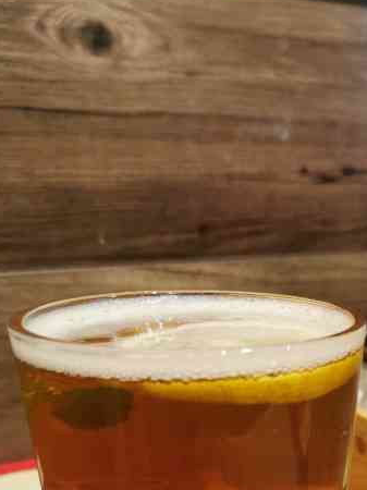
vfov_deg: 32.6
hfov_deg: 24.7
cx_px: 376
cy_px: 440
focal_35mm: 56
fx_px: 792
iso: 160
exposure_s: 1/50
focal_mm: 5.58
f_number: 1.8
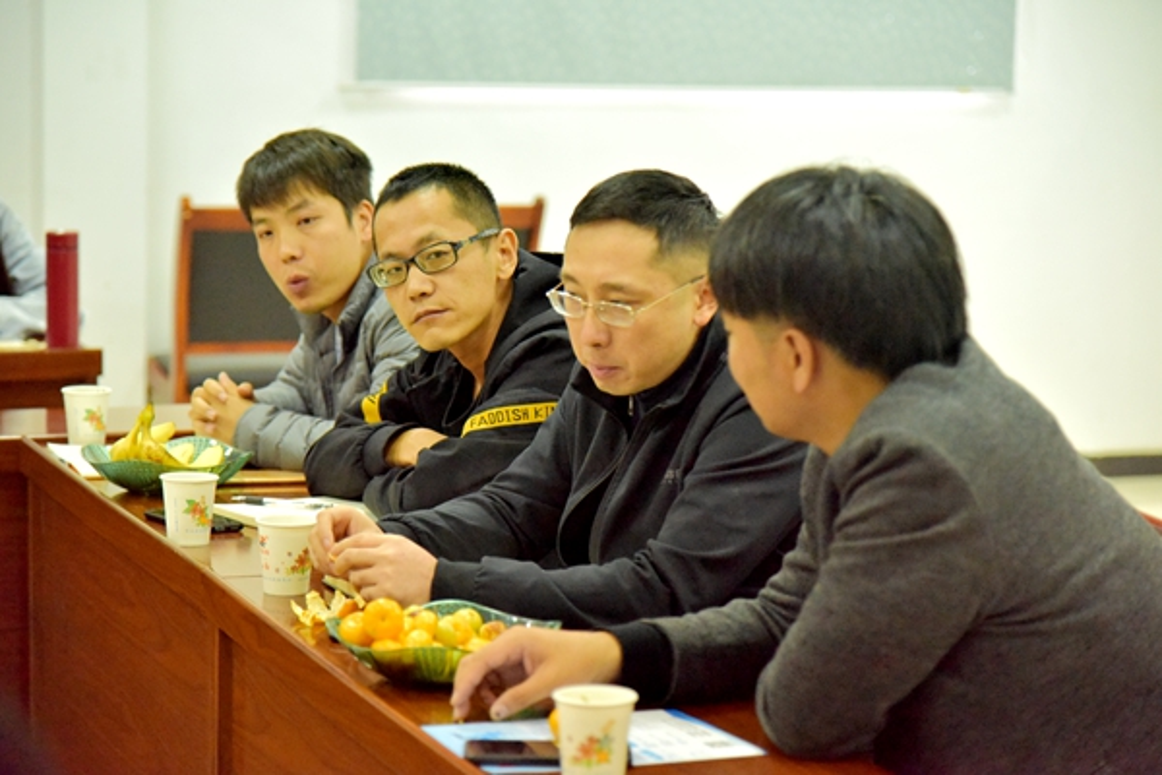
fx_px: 3389
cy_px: 388
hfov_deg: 19.5
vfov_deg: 13.0
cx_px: 581
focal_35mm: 105
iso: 10000
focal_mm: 105
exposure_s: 1/125
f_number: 4
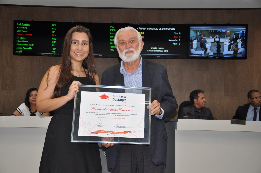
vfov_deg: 23.7
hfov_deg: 35.1
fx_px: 413
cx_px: 130
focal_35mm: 57
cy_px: 86
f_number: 4.5
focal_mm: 38
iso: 200
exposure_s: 1/60
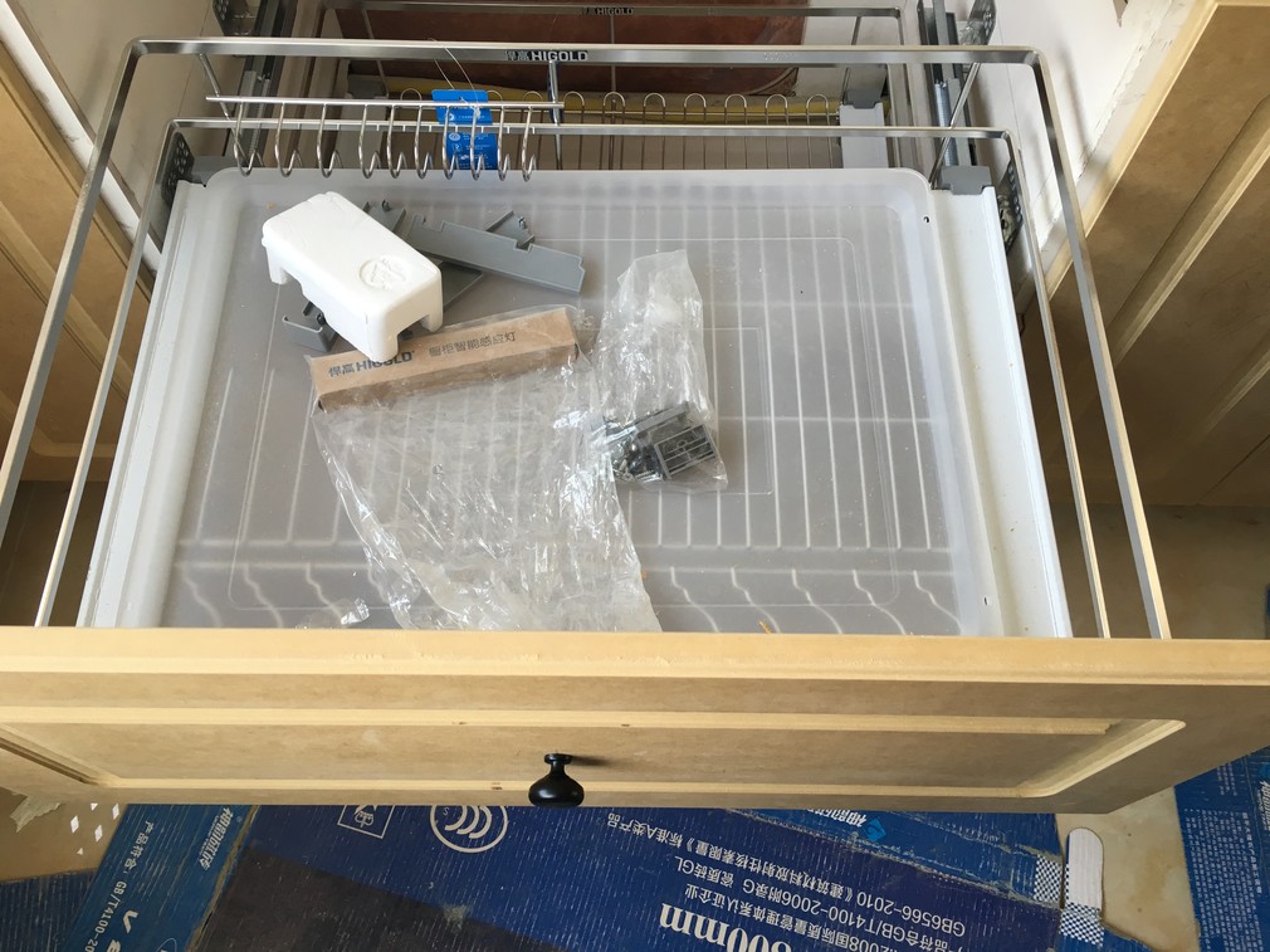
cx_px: 635
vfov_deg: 48.2
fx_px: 1064
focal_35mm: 29
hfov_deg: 61.7
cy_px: 476
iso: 25
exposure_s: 1/33
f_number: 2.2
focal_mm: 4.15
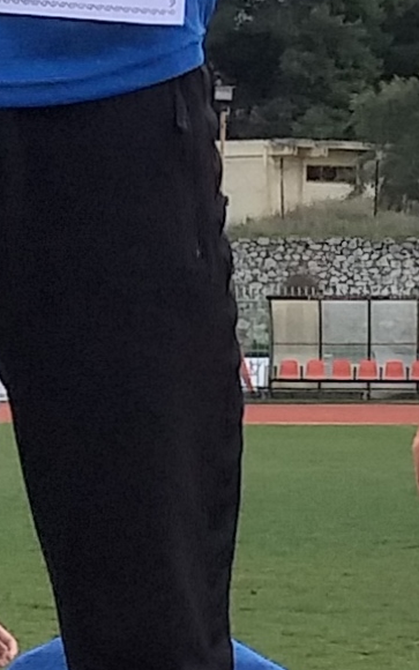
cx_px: 55
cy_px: 529
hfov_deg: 6.0
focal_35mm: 218
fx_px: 3979
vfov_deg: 9.6
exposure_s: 1/1085
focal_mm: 3.93
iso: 40
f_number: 1.7
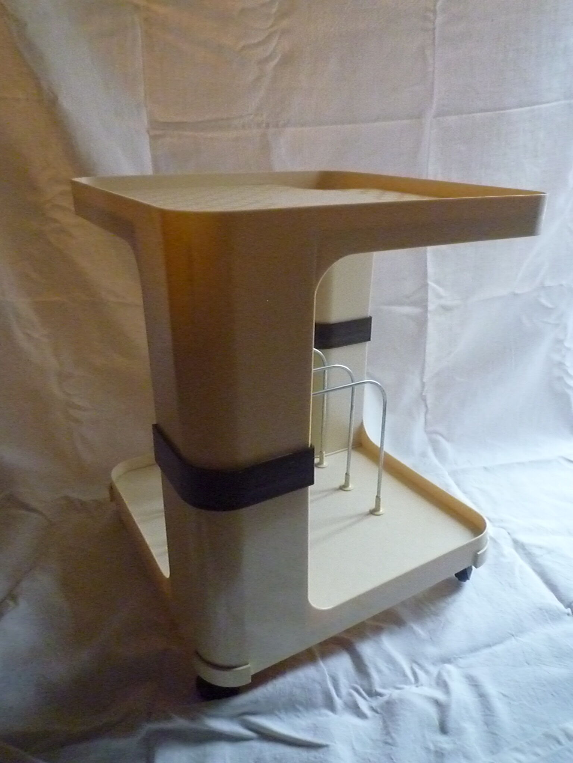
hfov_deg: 54.9
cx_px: 286
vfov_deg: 69.4
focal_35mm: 25
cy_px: 382
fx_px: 552
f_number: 2.8
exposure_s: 1/125
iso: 1600
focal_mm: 4.4
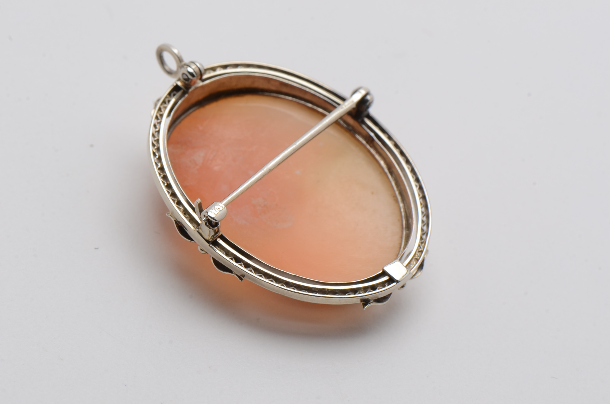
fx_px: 2156
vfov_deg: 10.7
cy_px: 202
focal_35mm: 128
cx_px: 305
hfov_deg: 16.1
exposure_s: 1/125
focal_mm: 85
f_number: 18
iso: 200
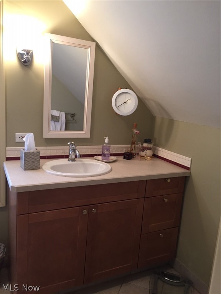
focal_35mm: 29
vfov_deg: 61.7
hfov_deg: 48.2
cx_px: 110
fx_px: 247
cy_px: 147
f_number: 2.2
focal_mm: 4.15
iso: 80
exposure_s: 1/30
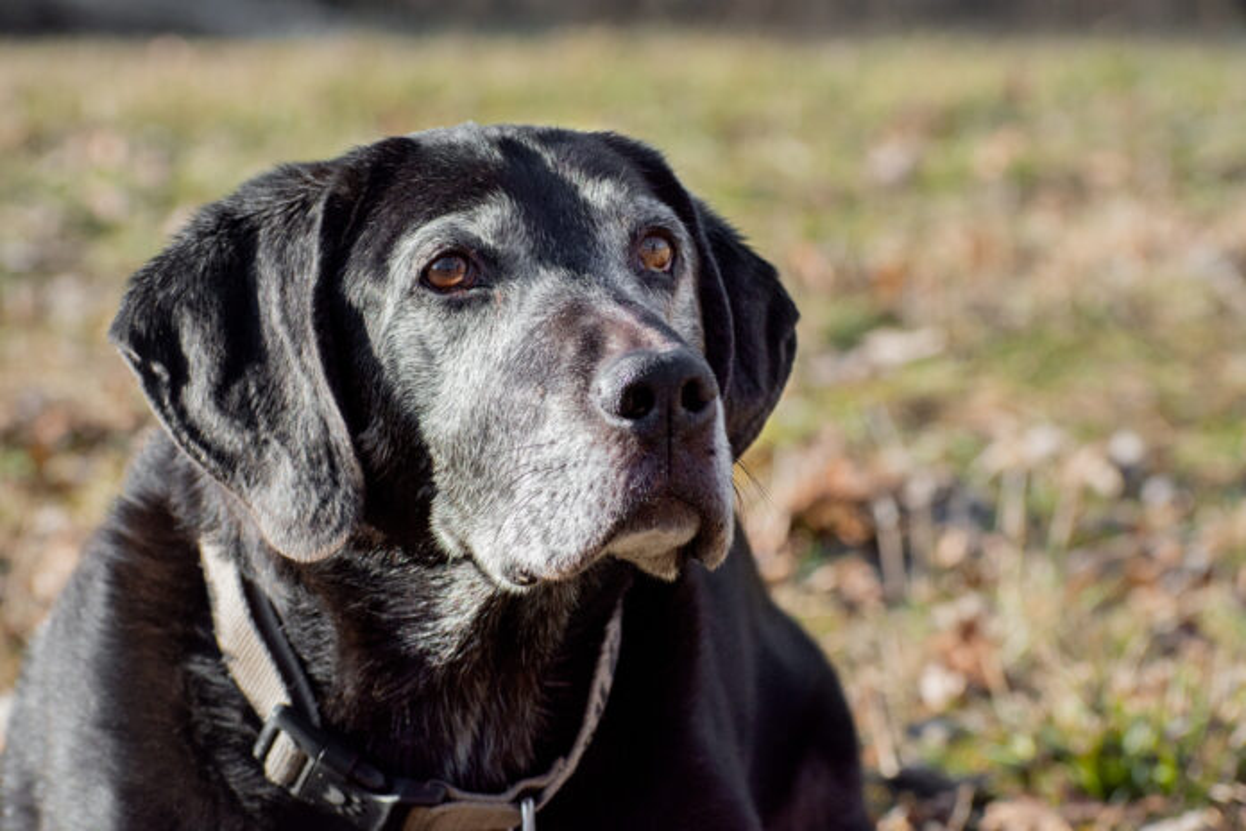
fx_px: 5710
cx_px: 623
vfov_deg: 8.3
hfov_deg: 12.5
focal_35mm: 165
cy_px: 416
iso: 400
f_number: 7.1
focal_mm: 110
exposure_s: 1/2500
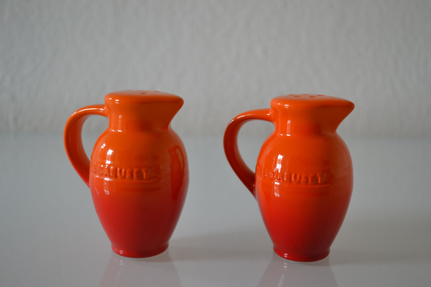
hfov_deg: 41.1
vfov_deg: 28.1
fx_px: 575
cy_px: 144
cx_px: 216
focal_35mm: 48
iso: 400
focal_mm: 32
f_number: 4.8
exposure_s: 1/15
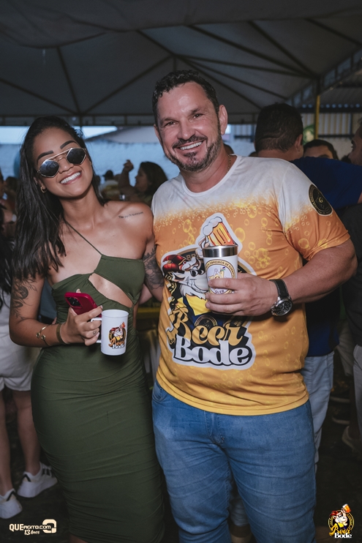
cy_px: 272
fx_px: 543
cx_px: 181
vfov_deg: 53.1
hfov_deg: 36.9
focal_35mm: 36
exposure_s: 1/400
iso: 2500
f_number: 2.5
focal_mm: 24
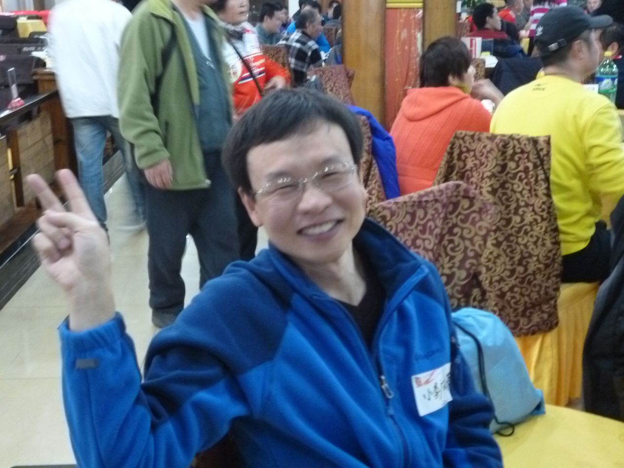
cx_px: 312
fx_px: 865
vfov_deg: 30.3
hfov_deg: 39.7
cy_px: 234
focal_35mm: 48
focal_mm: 8.6
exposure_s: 1/10
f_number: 4
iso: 800
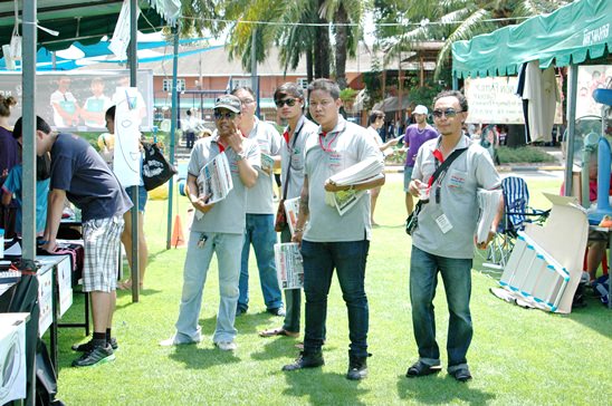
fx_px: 968
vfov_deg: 23.7
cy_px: 203
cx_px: 306
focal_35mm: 57
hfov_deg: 35.1
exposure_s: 1/400
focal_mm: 38
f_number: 5
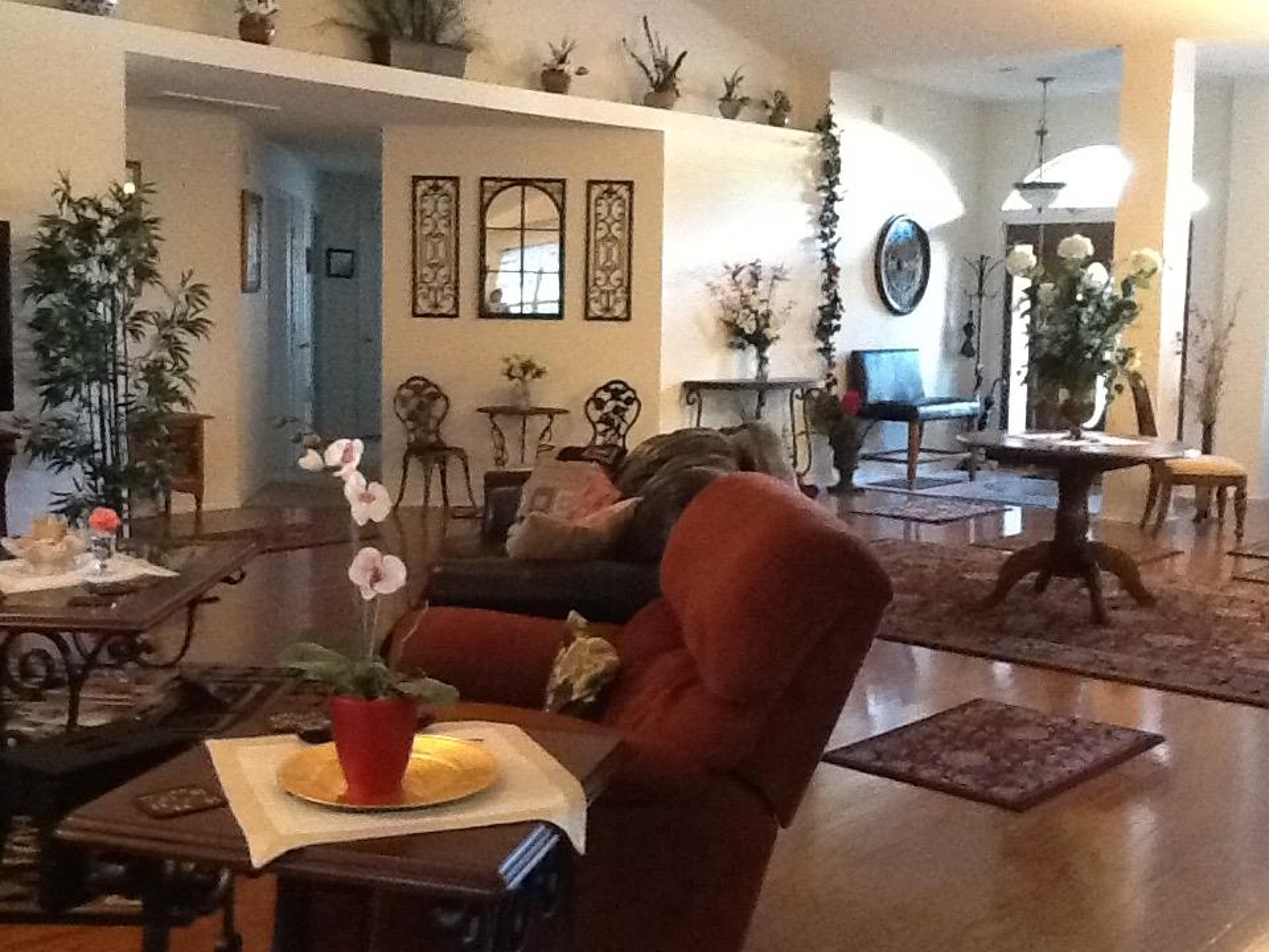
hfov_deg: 42.9
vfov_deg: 32.9
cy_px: 476
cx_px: 634
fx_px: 1613
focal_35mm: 44
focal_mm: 2.03
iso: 400
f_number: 2.4
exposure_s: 1/15
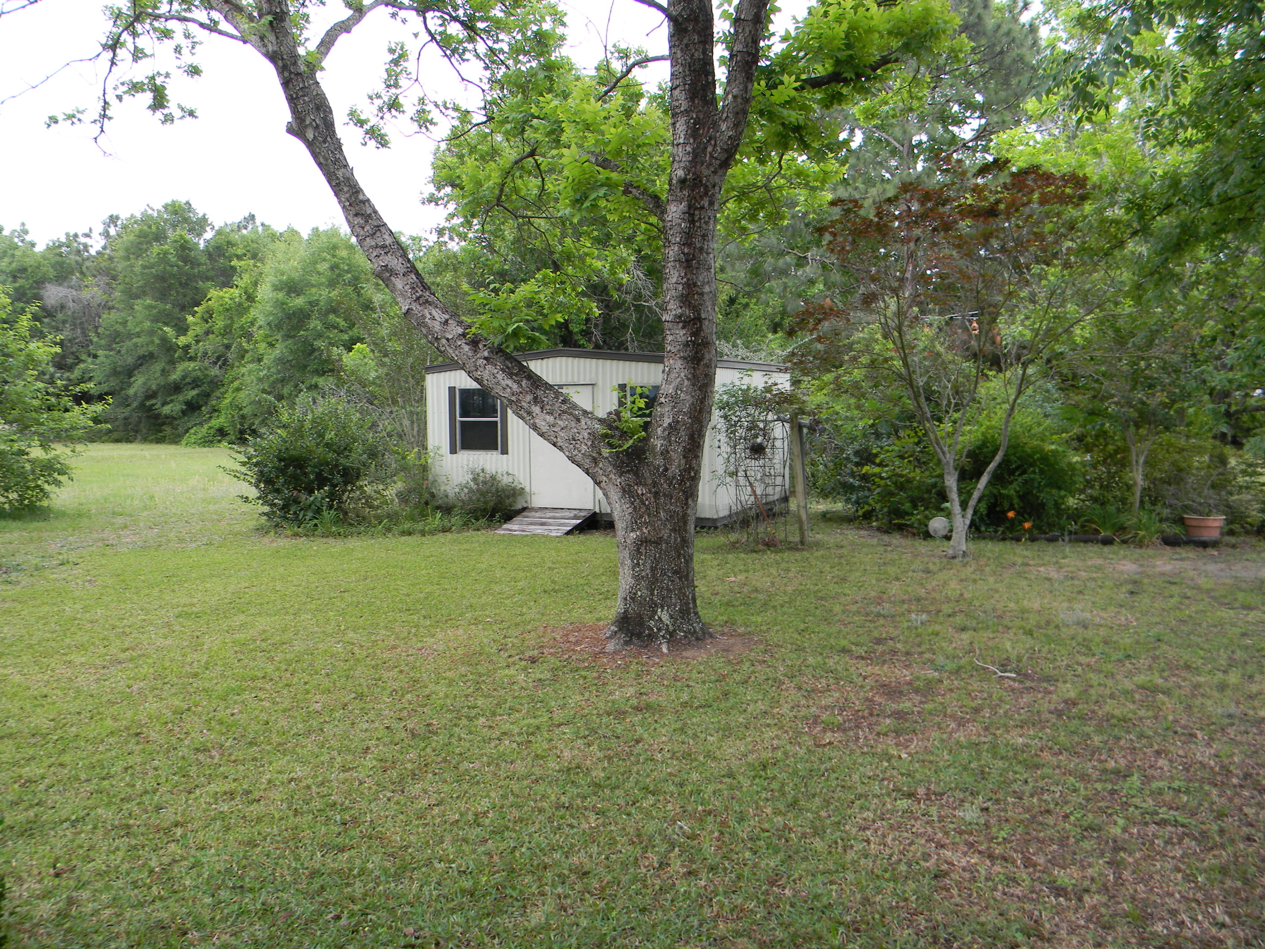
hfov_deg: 63.4
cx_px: 632
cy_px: 474
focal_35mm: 28
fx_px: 1023
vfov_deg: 49.7
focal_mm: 5
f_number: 3.5
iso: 80
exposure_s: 1/75.3
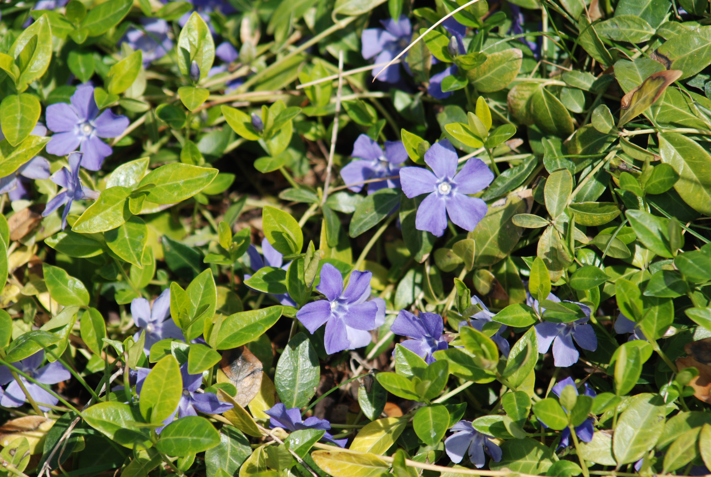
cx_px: 356
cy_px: 238
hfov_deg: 6.9
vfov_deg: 4.6
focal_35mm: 300
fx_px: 5937
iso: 200
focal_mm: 200
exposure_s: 1/500
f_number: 5.6
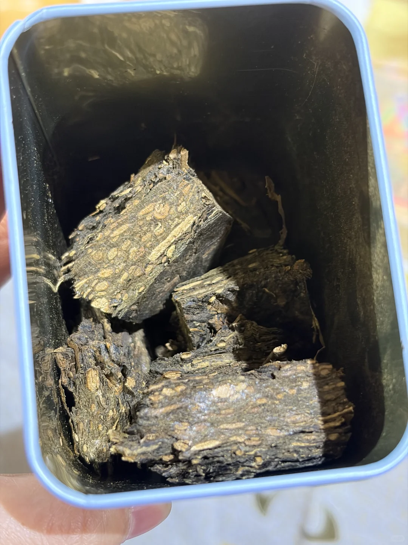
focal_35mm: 52
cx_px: 204
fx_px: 817
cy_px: 272
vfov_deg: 36.8
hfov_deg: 28.0
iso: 250
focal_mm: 5.96
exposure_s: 1/33
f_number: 1.6
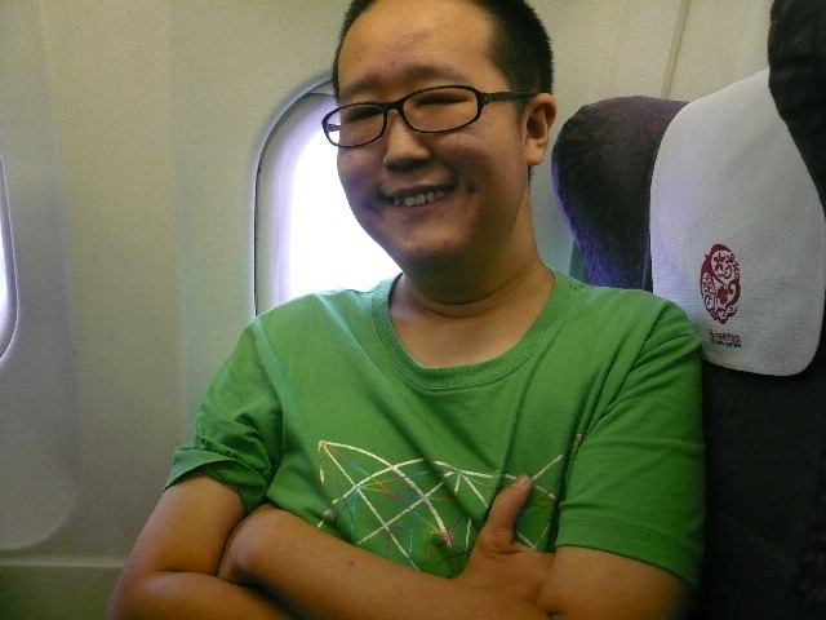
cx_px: 413
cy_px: 310
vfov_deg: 49.7
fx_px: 668
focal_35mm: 28
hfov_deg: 63.4
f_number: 2.8
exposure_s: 1/30
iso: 320
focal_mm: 4.6
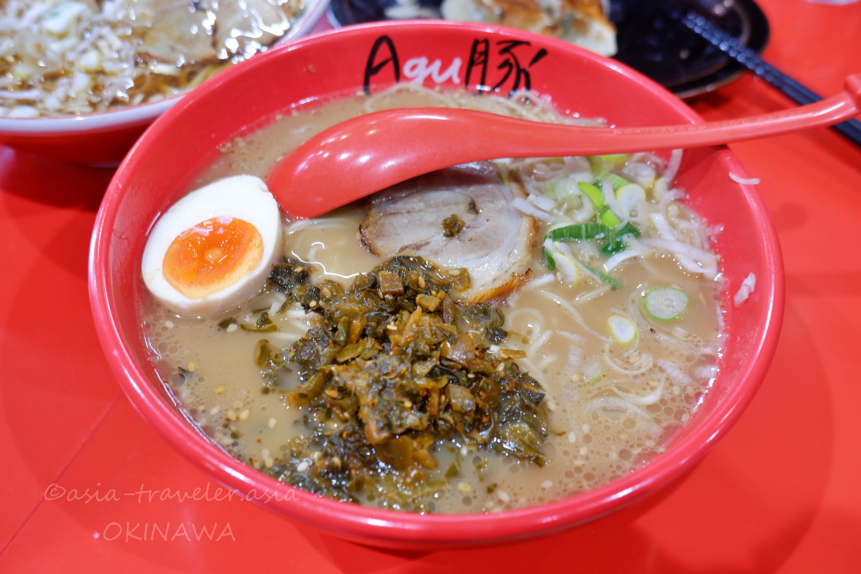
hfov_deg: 54.4
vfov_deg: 37.9
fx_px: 837
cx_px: 430
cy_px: 287
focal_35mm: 35
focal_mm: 23.5
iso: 640
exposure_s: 1/34
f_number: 4.4
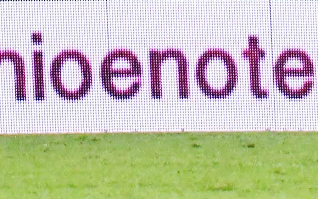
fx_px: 9830
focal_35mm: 1134
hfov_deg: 1.9
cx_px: 330
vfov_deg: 1.2
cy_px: -444
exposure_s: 1/1250
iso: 2500
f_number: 3.5
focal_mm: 120
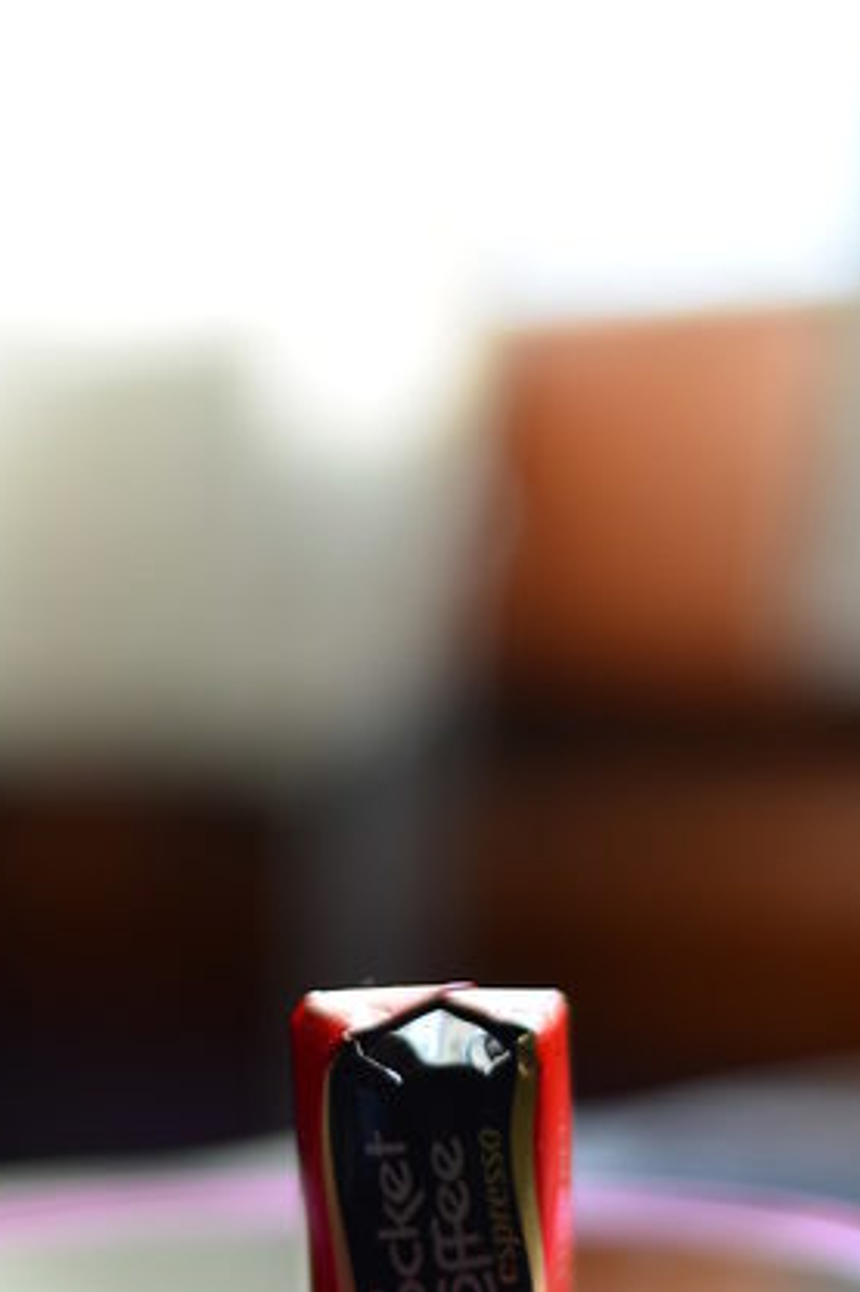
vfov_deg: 18.9
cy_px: 671
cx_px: 374
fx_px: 3873
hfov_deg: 12.7
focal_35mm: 108
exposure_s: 1/200
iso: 100
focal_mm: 50
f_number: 1.8
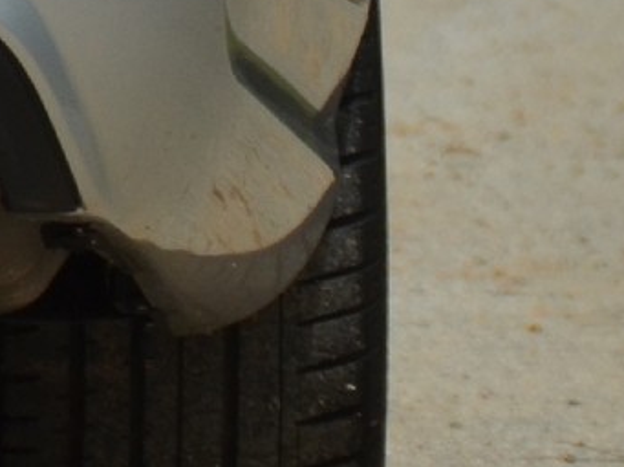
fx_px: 19980
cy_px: -533
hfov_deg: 1.8
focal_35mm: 1110
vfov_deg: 1.3
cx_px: -966
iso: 280
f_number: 8
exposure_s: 1/2000
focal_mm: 105
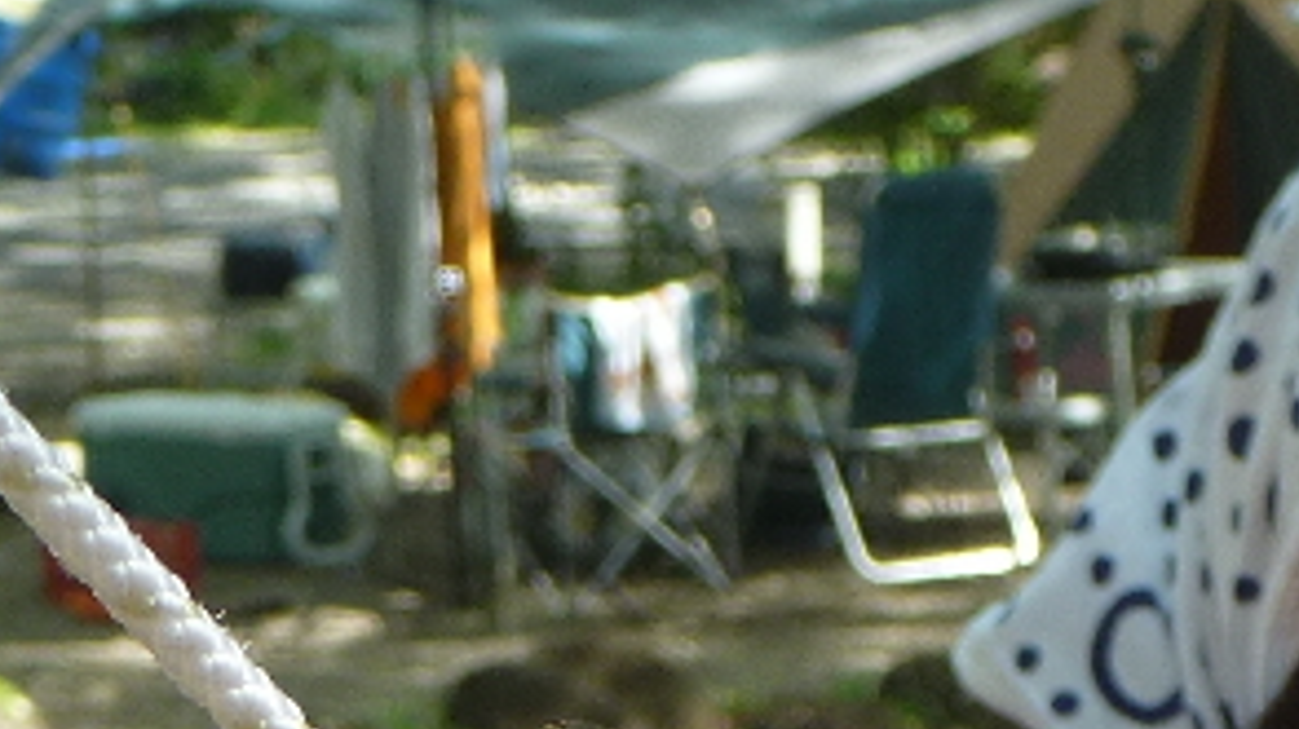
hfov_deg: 12.9
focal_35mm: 167
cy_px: 901
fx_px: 5749
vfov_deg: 7.2
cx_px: 552
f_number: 4
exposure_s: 1/40
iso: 80
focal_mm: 6.8
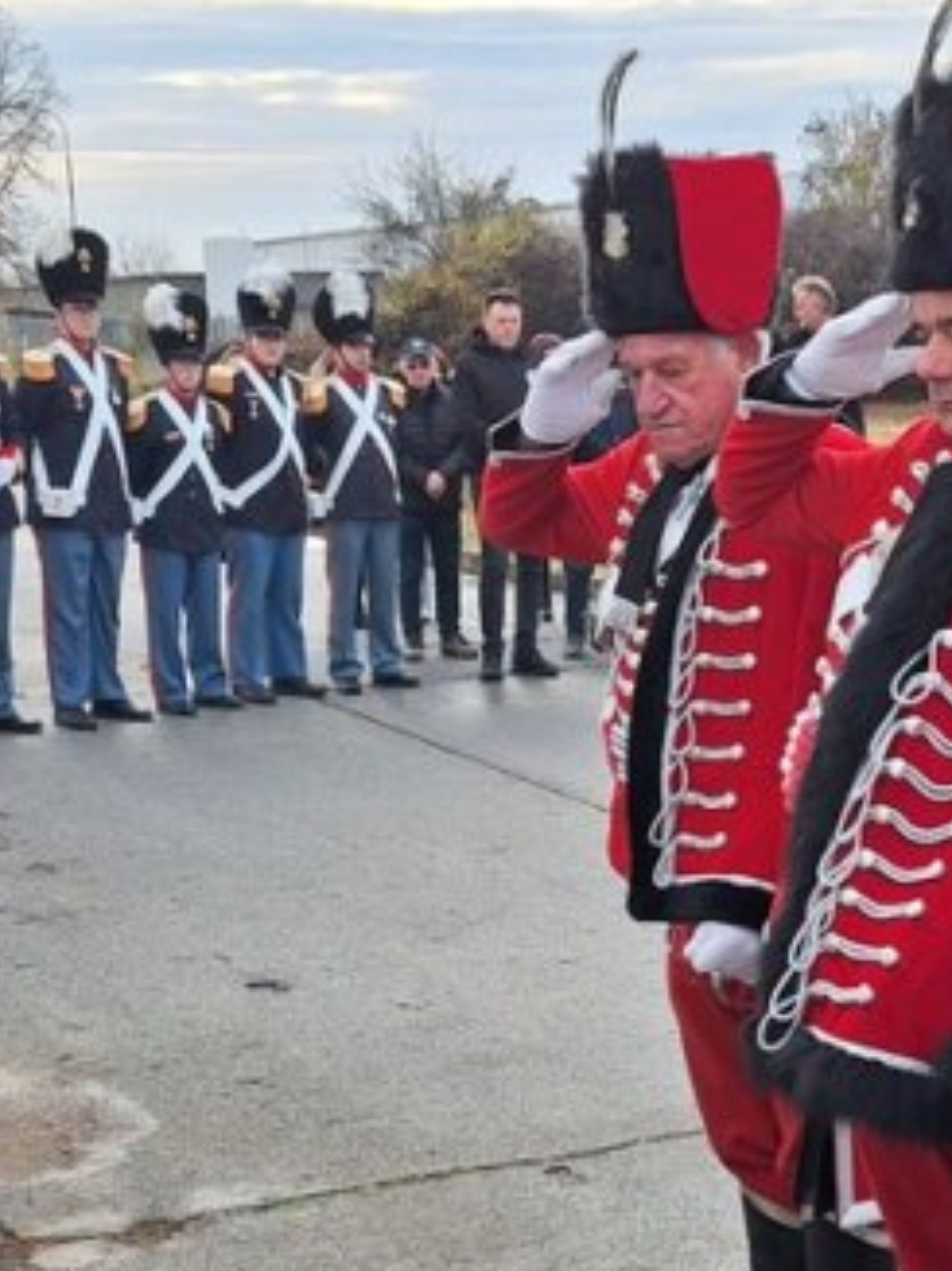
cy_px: 832
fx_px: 2642
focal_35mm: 72
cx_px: 637
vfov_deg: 26.9
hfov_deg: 20.4
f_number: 1.8
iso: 40
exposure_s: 1/439
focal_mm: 5.54
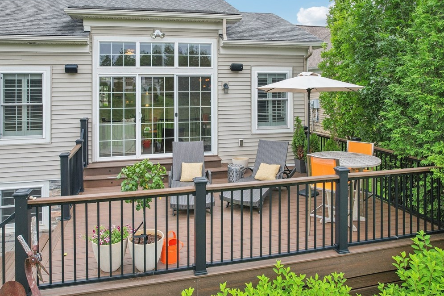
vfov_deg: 53.1
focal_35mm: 24
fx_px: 296
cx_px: 217
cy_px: 148
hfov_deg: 73.7
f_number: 2.8
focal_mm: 8.4
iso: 110
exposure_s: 1/240
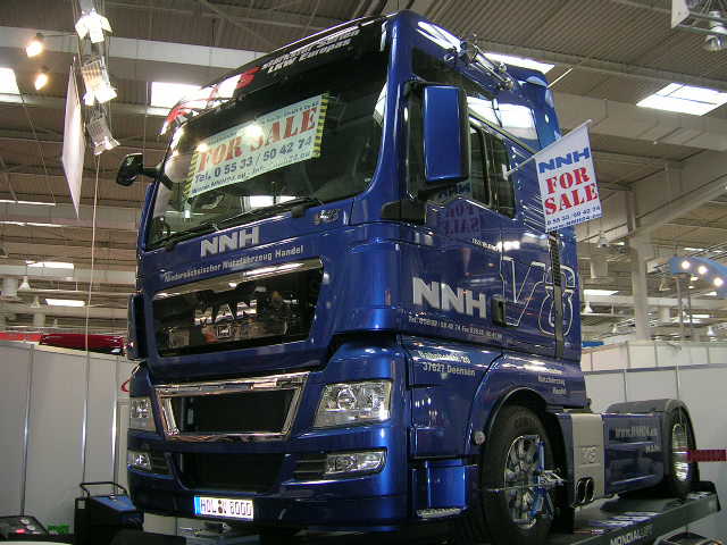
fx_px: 735
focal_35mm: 35
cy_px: 272
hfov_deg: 52.6
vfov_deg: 40.7
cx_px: 364
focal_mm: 5.4
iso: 111
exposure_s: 1/60.1
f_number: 2.8
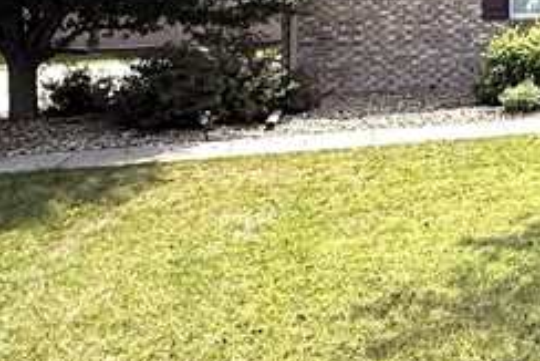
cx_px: 775
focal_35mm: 61
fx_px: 916
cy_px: -31
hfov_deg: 25.9
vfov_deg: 21.2
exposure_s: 1/1848
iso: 80
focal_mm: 2.22
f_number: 2.2
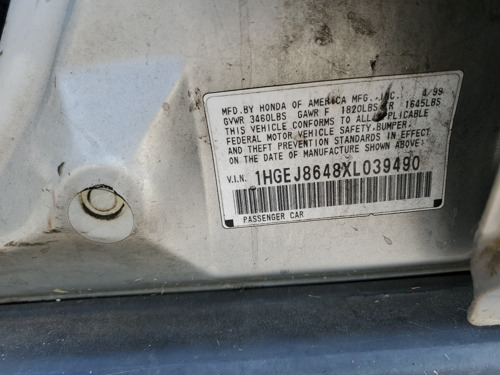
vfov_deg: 53.1
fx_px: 376
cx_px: 250
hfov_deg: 67.3
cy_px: 188
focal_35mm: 26
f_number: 1.5
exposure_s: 1/500
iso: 50
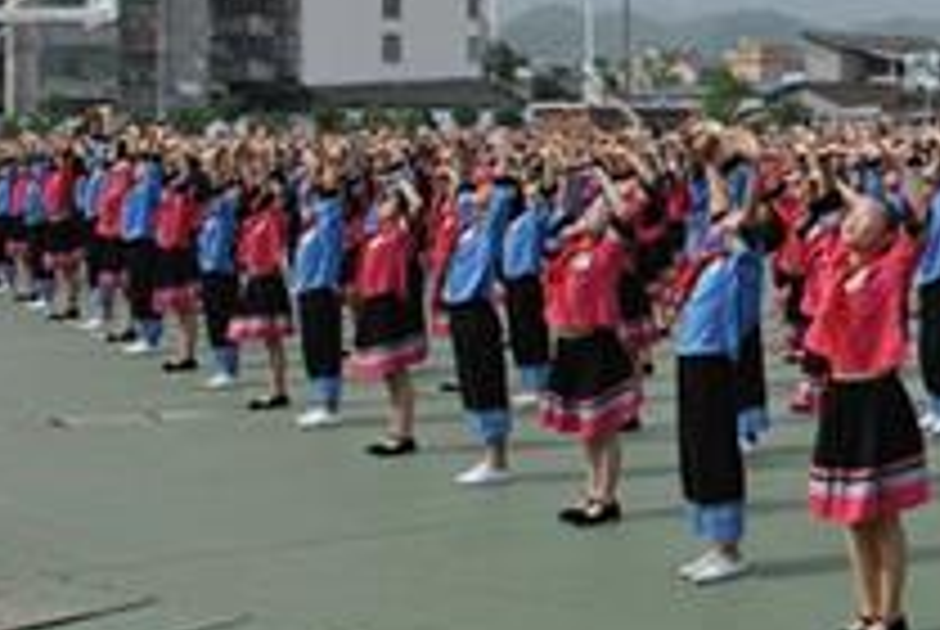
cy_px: 144
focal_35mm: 71
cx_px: 1183
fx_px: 1856
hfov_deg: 25.1
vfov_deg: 19.1
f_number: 8
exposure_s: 1/250
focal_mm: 18
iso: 100
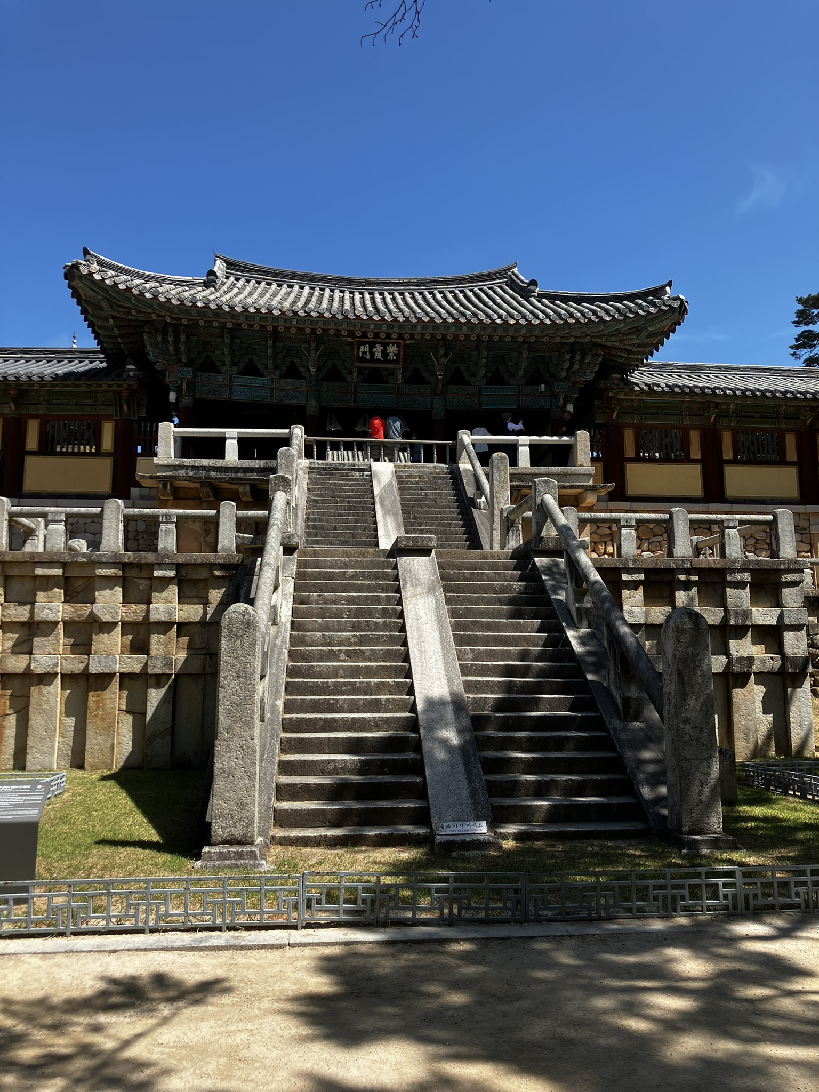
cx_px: 410
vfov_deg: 63.4
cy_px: 546
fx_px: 883
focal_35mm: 28
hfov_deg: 49.7
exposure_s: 1/1230
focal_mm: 3.99
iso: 32
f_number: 1.8
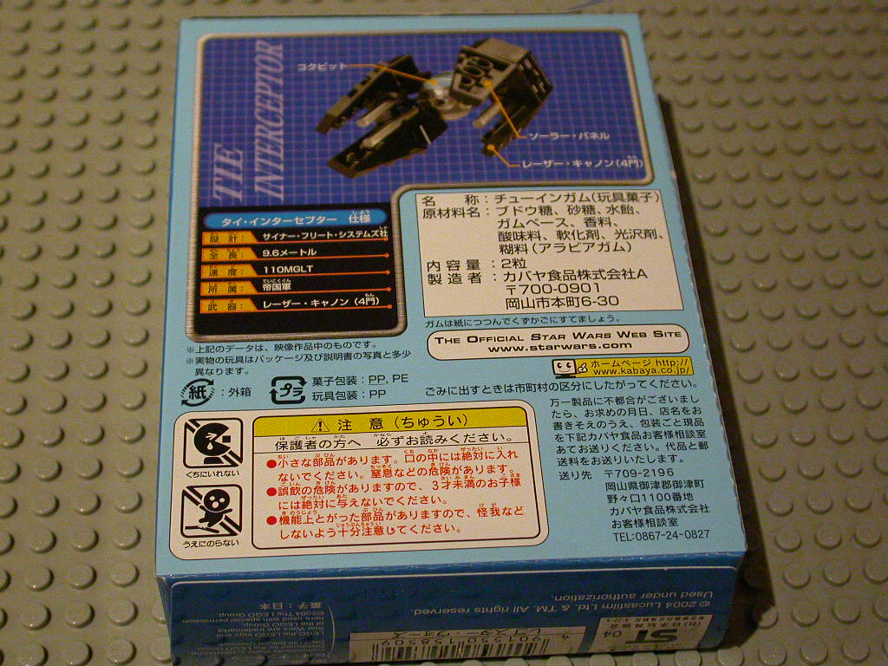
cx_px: 444
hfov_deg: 30.7
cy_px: 333
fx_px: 1616
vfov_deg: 23.3
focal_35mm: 63
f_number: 3.1
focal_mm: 13.1
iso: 400
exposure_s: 1/69.2
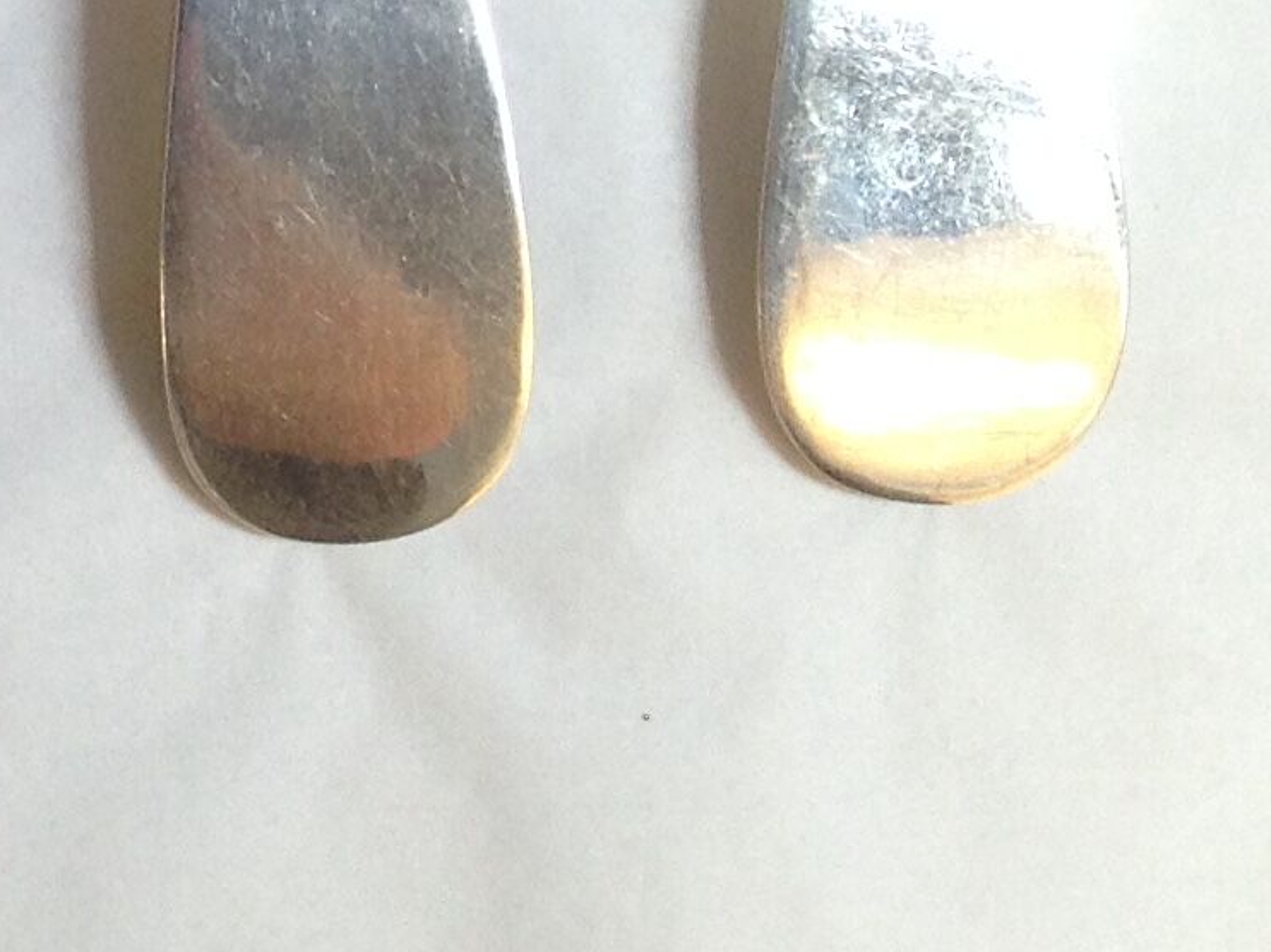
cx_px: -1470
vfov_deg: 9.1
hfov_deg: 11.3
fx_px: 5653
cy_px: -866
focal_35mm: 154
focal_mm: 4.28
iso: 50
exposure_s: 1/132
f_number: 2.4
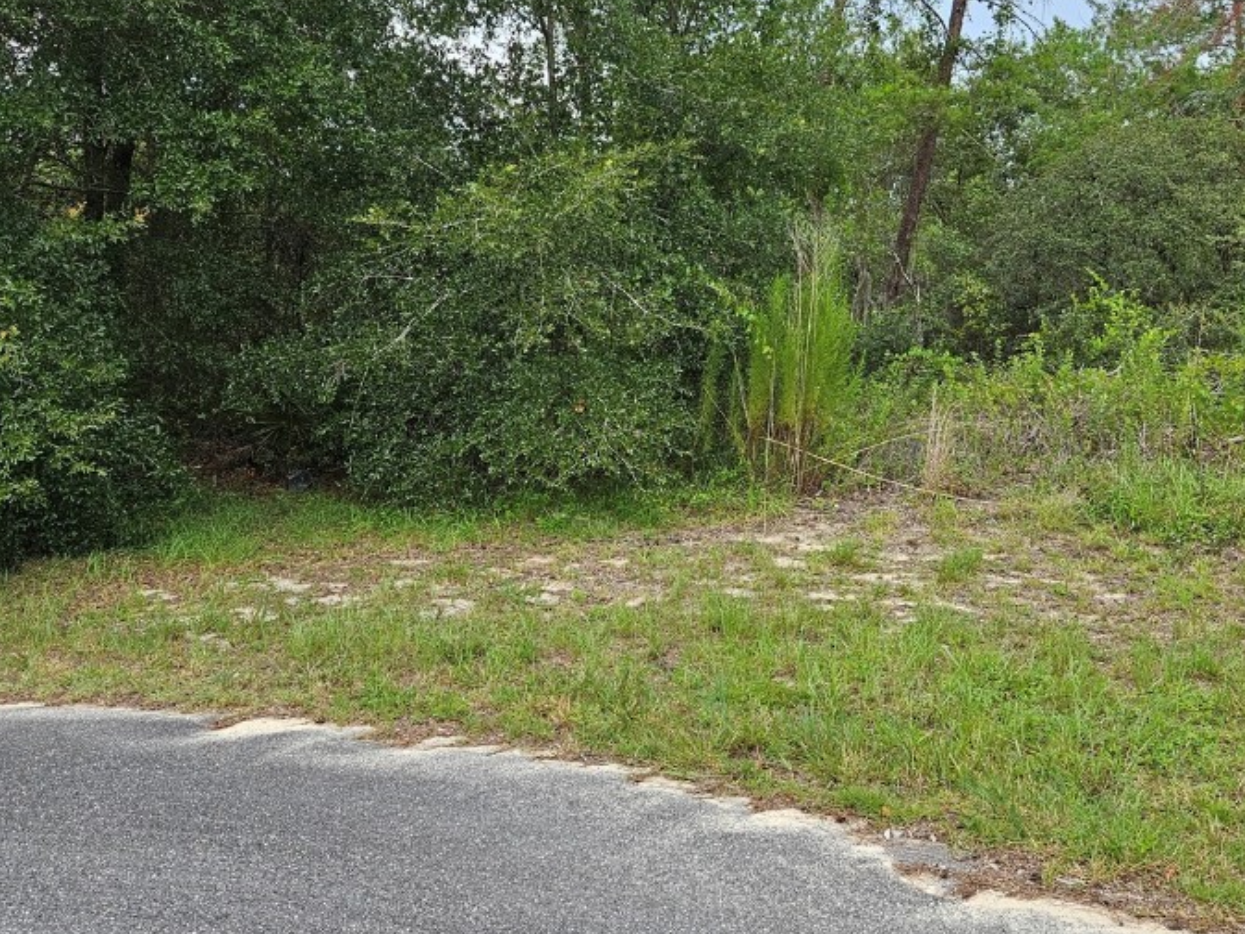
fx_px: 1259
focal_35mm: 35
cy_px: 361
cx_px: 697
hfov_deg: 52.5
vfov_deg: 40.5
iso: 40
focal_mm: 5.4
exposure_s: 1/419
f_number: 1.8
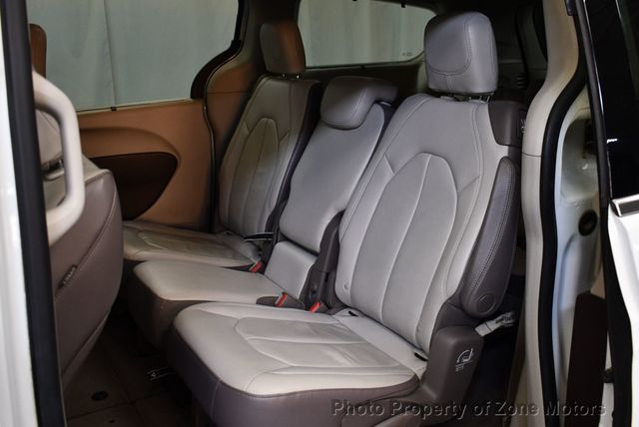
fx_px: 640
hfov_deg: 53.1
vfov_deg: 36.9
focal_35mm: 36
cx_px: 320
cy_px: 214
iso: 1000
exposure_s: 1/125
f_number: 3.5
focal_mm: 18
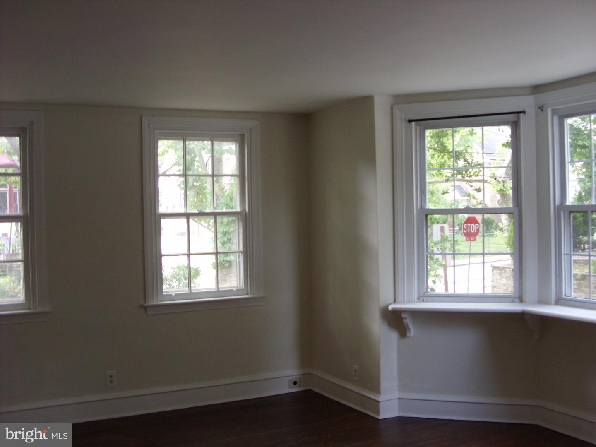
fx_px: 654
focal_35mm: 38
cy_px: 224
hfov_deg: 49.0
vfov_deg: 37.7
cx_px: 298
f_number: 2.8
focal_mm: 6.3
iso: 100
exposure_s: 1/30
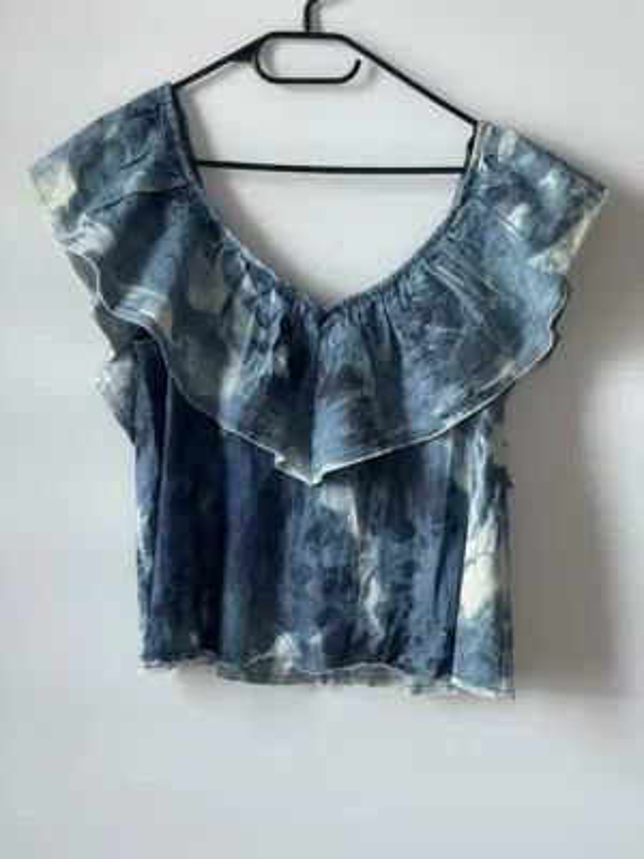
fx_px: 1290
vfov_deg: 36.8
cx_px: 322
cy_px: 430
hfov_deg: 28.0
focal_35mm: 52
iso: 640
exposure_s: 1/60
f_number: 2
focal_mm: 6
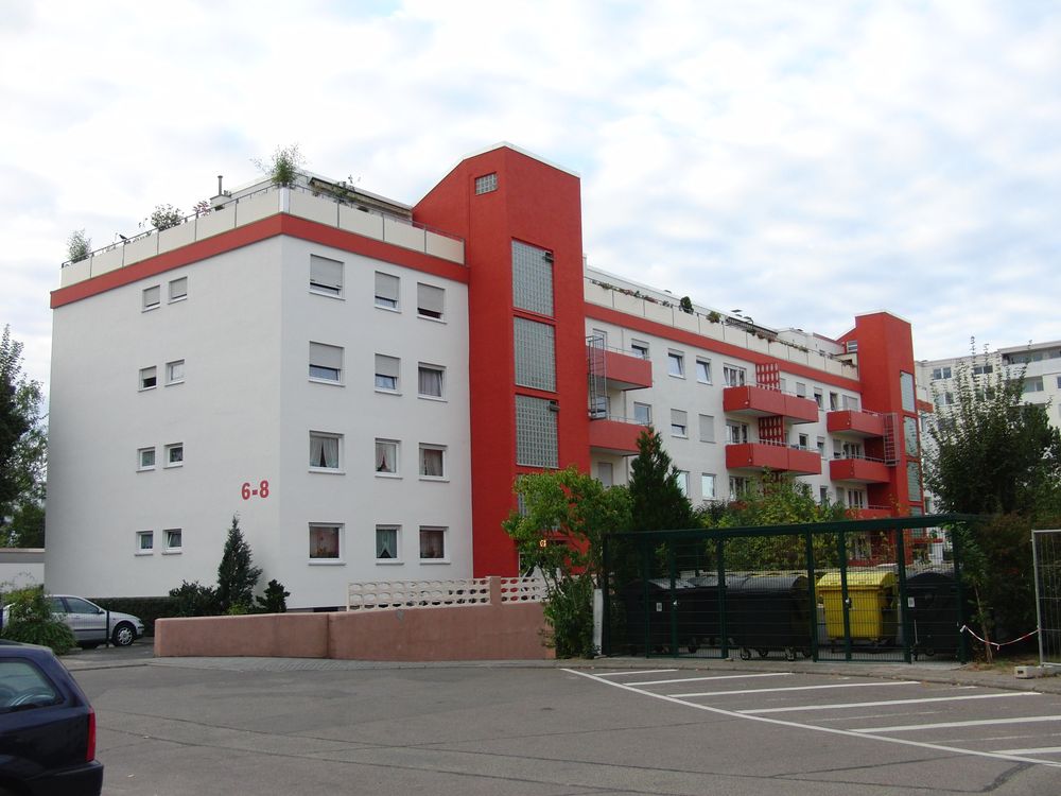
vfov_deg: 38.7
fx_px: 1134
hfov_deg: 50.1
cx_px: 530
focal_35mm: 37
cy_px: 398
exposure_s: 1/160
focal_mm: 6.42
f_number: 3.6
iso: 100
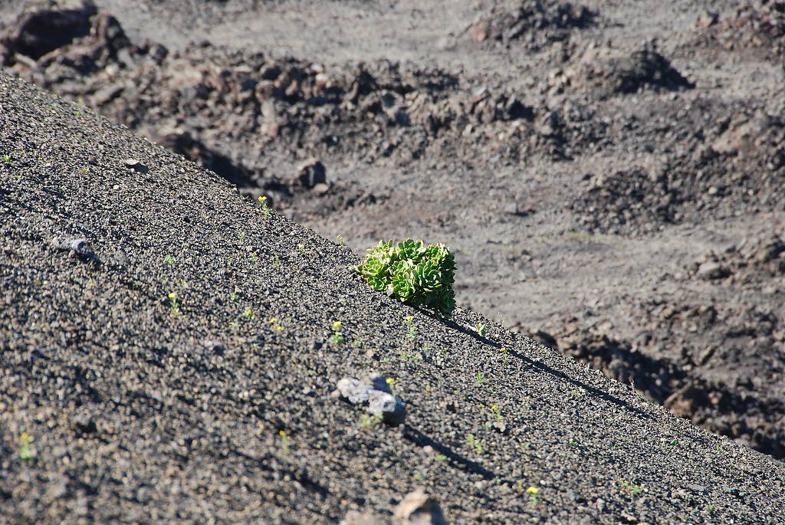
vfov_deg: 4.6
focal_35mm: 300
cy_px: 262
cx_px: 392
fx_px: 6548
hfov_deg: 6.9
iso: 400
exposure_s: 1/200
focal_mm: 200
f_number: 11
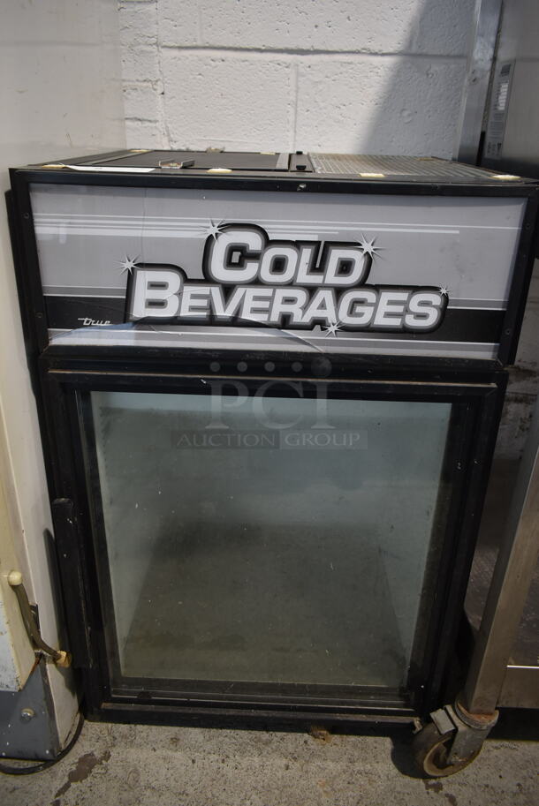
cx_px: 270
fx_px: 605
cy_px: 403
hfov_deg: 48.0
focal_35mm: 27
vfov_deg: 67.3
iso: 500
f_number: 3.5
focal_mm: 18
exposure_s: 1/30
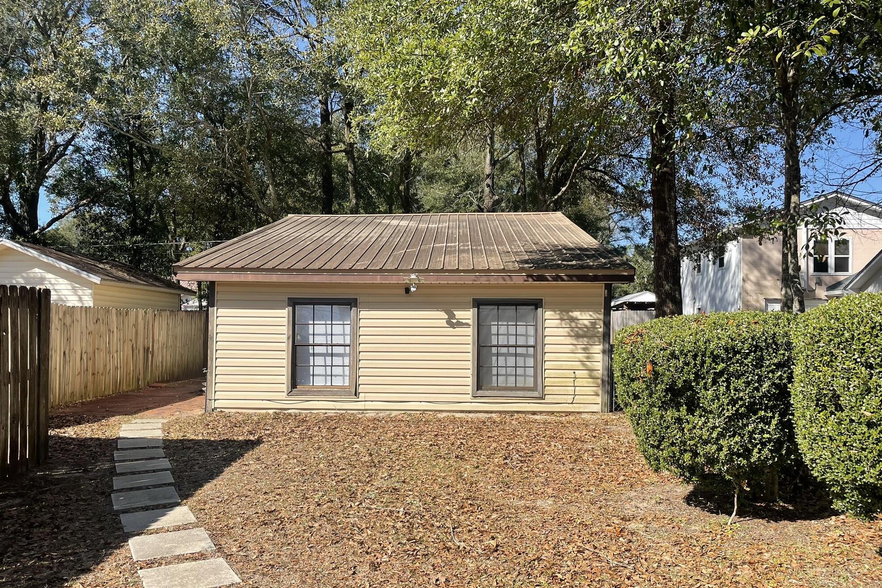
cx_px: 429
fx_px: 686
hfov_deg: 65.5
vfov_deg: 46.3
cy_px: 331
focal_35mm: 28
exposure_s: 1/2353
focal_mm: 4.2
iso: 32
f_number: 1.6
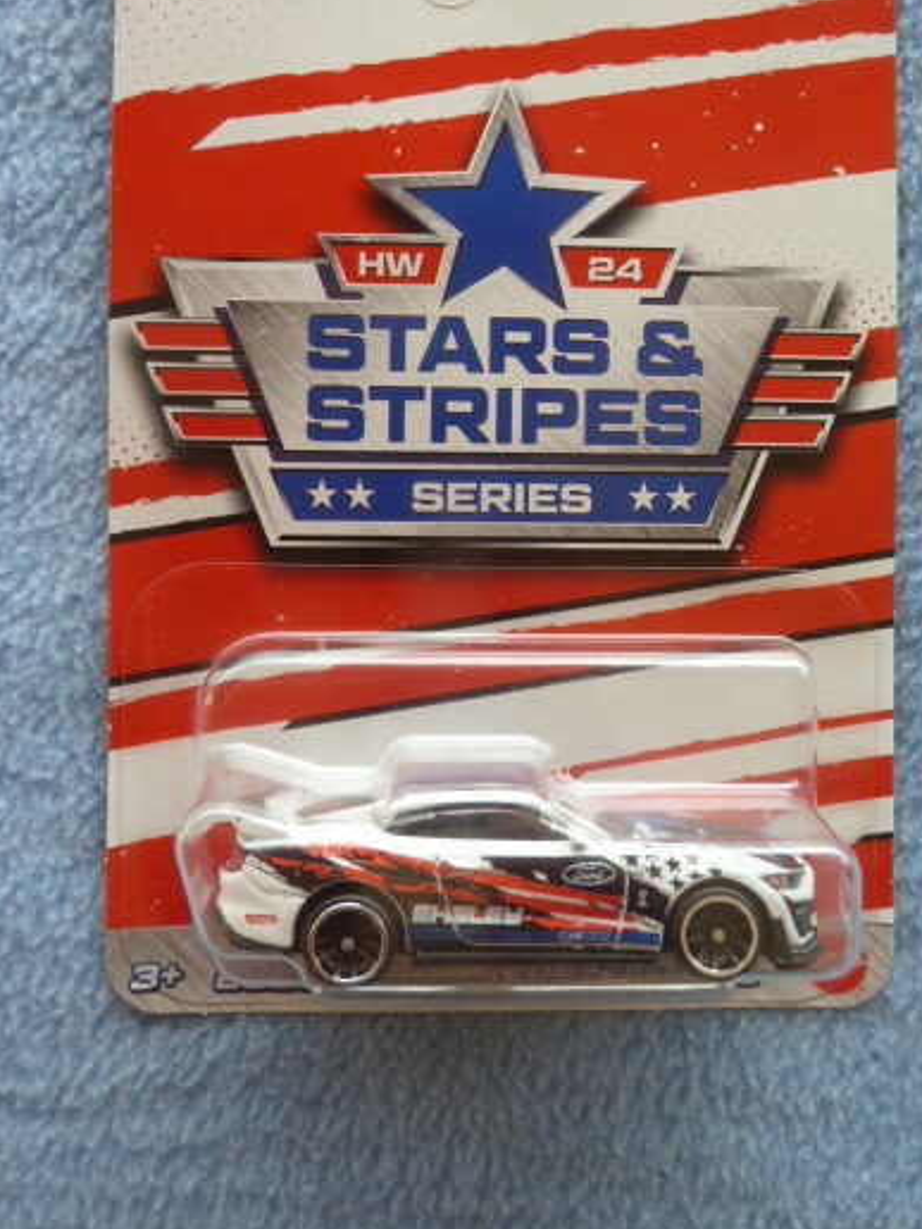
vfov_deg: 57.8
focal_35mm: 31
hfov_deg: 45.4
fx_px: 1101
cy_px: 476
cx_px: 474
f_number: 4
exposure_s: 1/100
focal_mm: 4.1
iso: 80
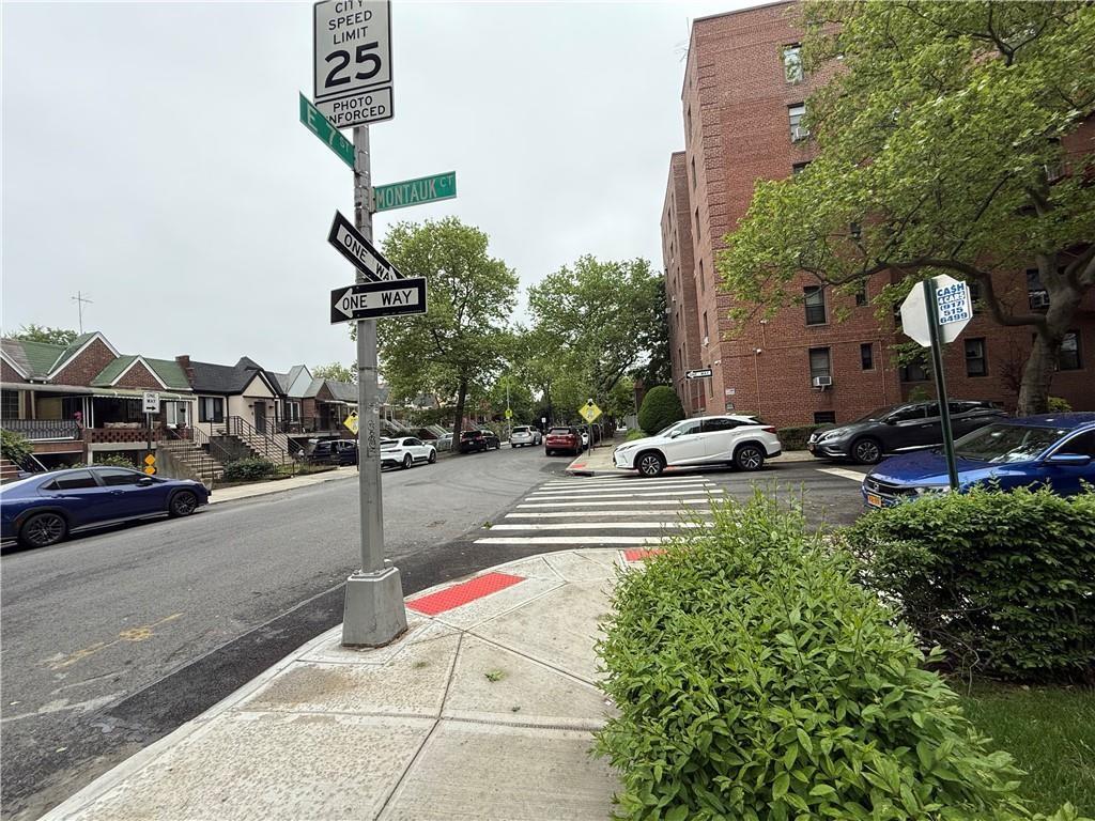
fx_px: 443
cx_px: 548
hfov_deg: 102.1
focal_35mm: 14
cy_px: 410
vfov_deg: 85.7
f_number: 2.2
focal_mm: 2.22
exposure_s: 1/1534
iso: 64
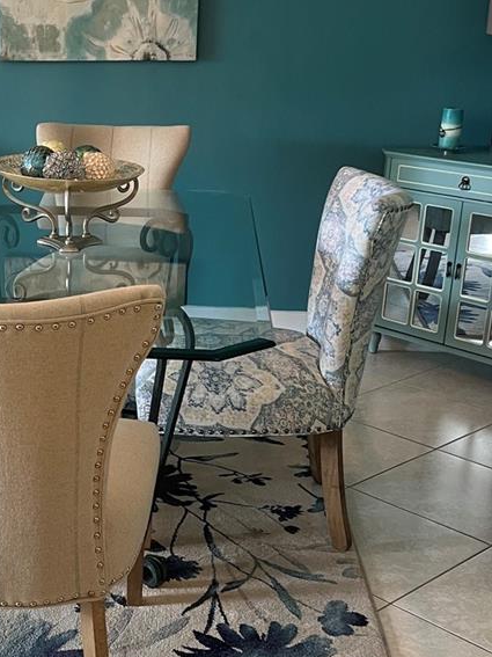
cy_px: 379
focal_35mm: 55
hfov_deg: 25.9
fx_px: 1043
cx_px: 69
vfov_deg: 34.9
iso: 200
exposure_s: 1/60
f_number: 1.5
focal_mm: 5.7
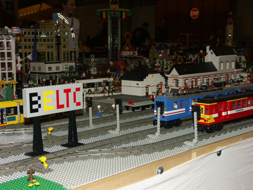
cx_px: 126
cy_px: 95
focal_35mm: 55
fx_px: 402
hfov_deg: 34.9
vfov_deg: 26.6
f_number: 5
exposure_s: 1/50
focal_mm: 14.21
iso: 200
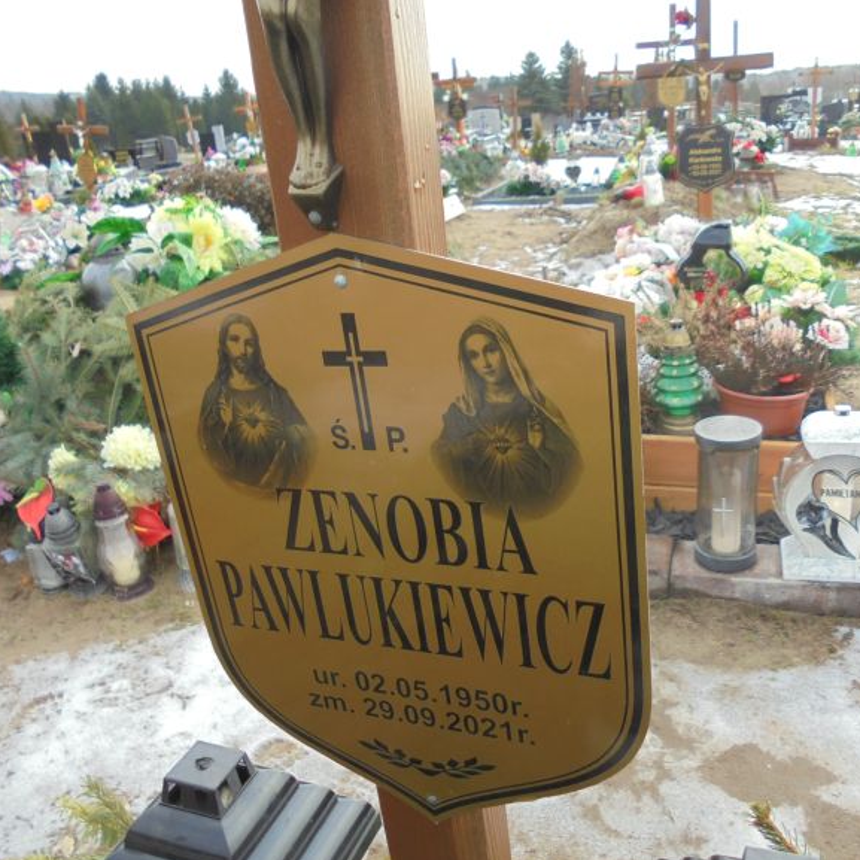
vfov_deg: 52.5
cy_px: 431
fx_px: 871
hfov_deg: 52.4
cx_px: 481
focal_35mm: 31
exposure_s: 1/160
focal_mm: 4.6
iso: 100
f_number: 3.5
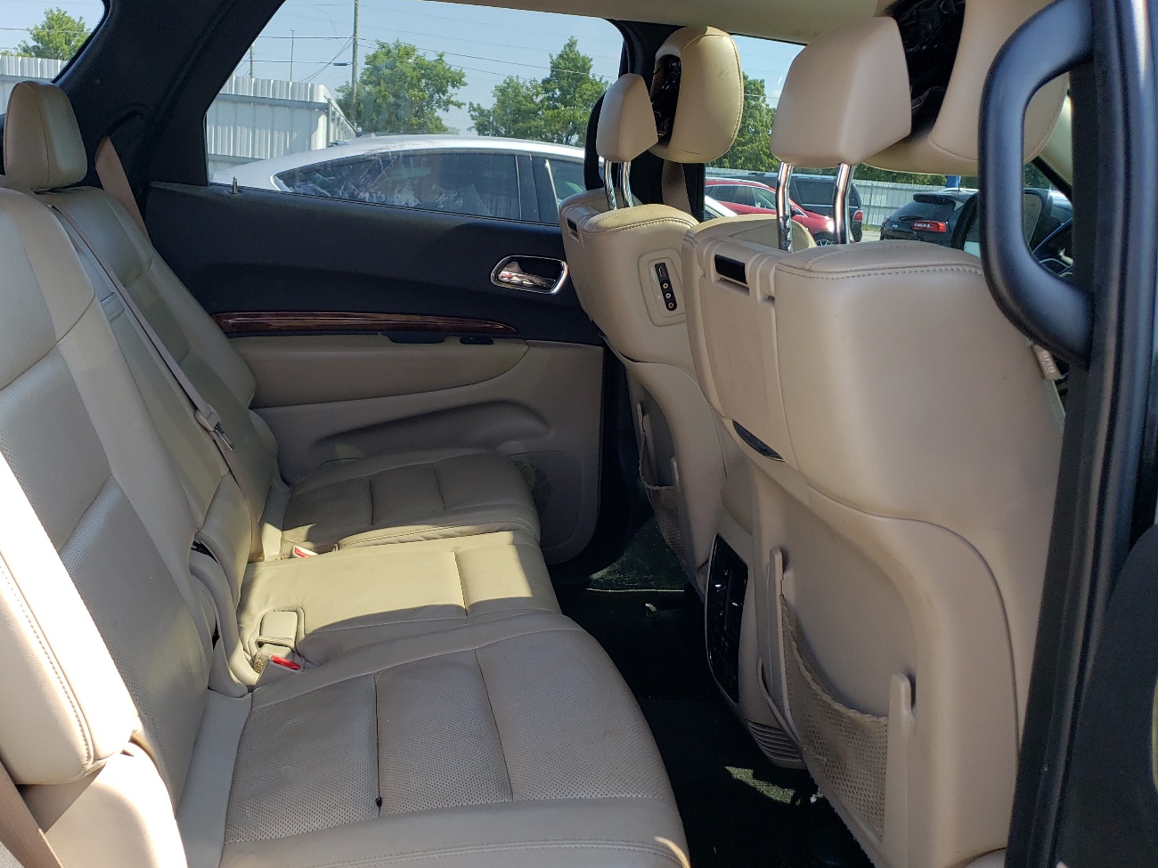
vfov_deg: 44.1
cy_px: 485
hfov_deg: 56.3
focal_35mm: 32
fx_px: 1070
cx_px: 448
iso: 50
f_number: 1.5
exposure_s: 1/476
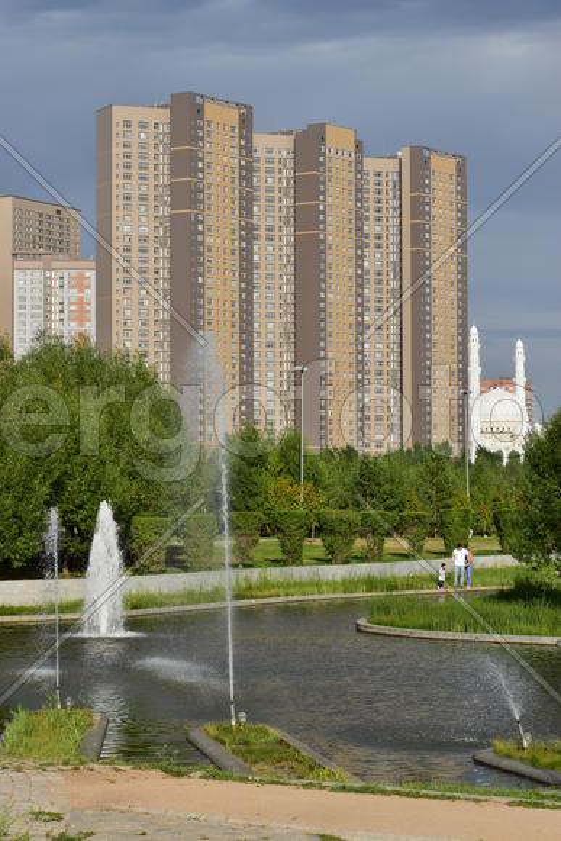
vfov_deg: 20.9
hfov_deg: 14.0
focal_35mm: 98
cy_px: 420
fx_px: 2278
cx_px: 280
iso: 100
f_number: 11
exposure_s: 1/200
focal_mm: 65
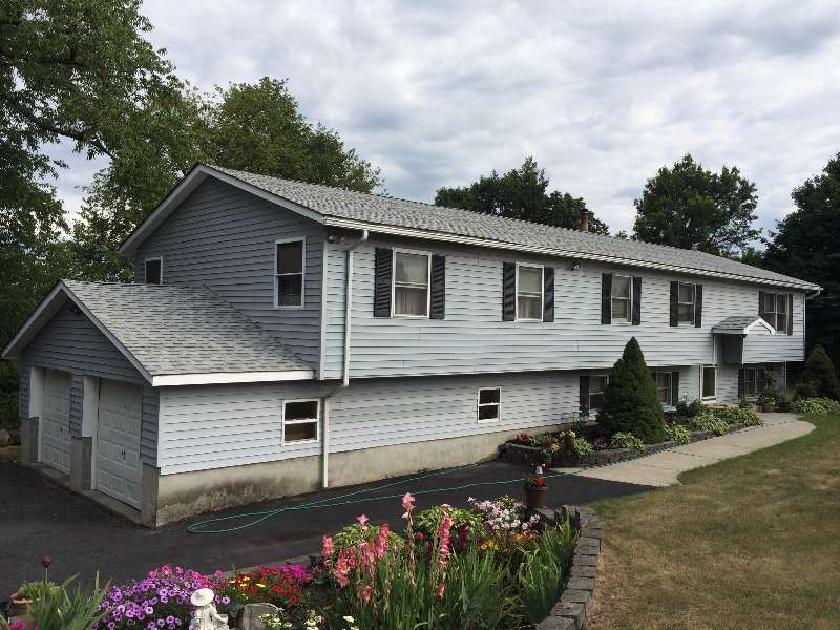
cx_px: 420
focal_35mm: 29
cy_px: 315
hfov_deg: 61.7
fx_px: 704
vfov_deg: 48.2
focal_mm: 4.15
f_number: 2.2
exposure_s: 1/2053
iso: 32
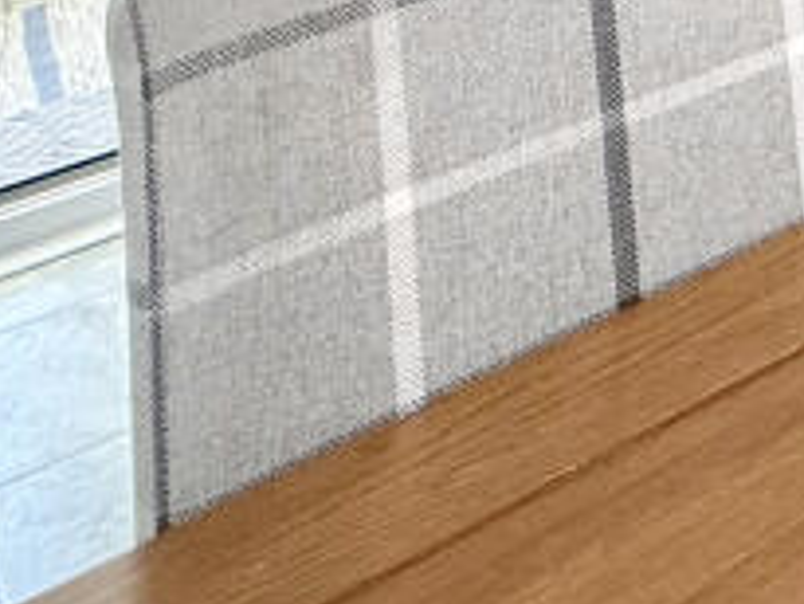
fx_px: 1627
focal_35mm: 70
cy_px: -796
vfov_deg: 14.6
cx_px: 1643
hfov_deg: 18.0
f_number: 2.2
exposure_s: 1/99
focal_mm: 2.22
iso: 125
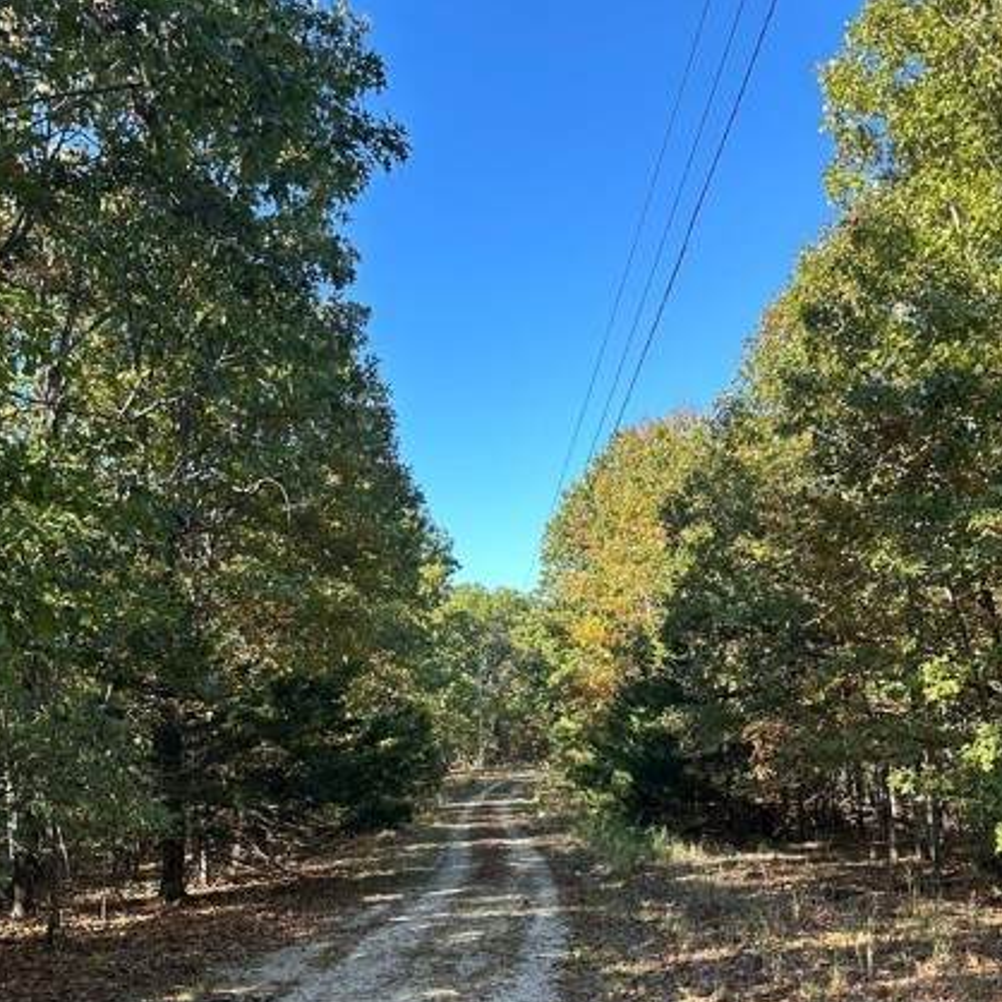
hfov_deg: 42.6
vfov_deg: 40.1
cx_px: 396
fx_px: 1277
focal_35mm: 39
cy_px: 877
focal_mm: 6.86
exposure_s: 1/460
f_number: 1.78
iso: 80
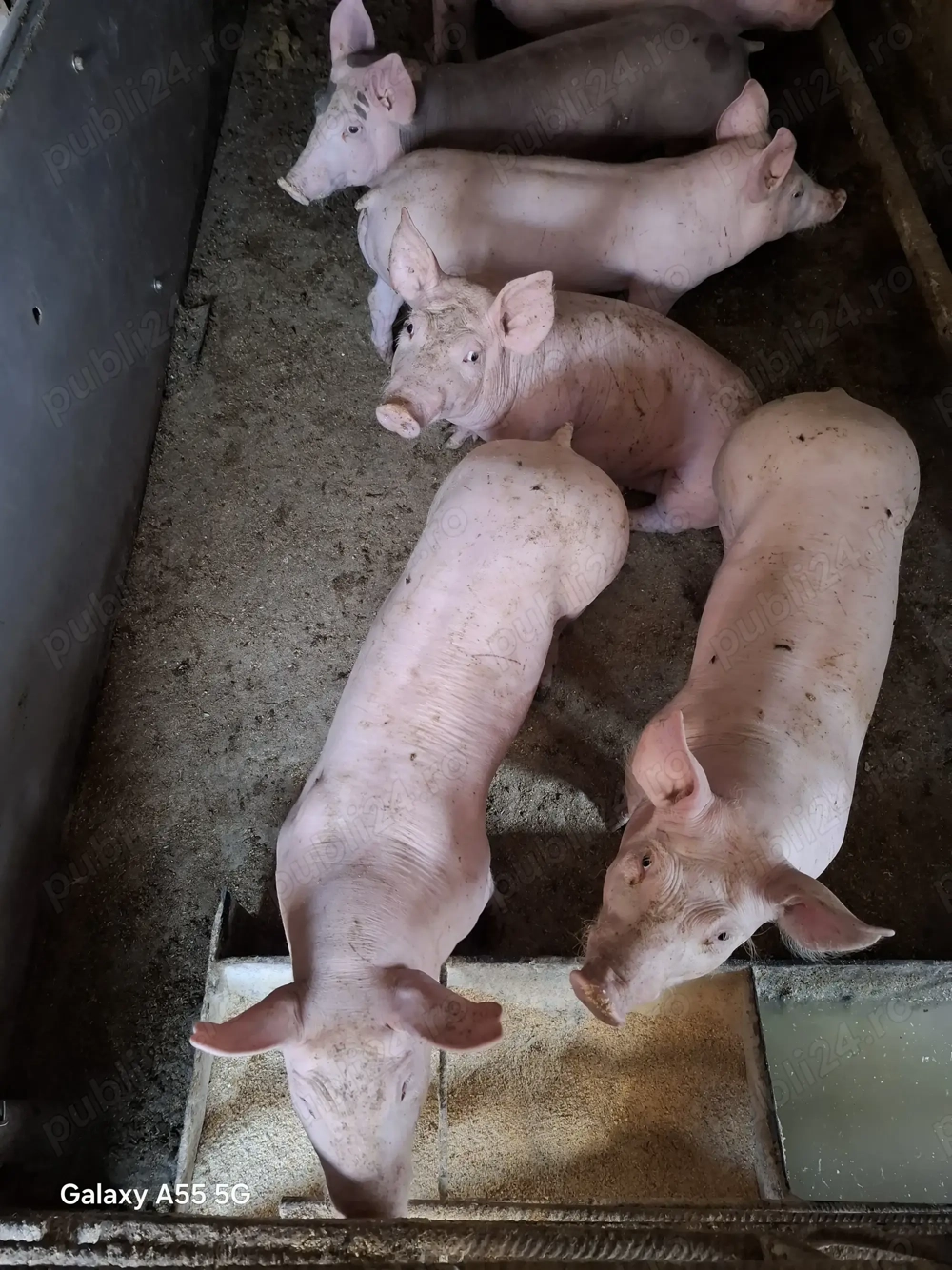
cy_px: 635
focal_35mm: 23
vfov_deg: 73.9
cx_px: 476
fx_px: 844
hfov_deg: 58.9
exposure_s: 1/25
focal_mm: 5.54
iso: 500
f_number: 1.8
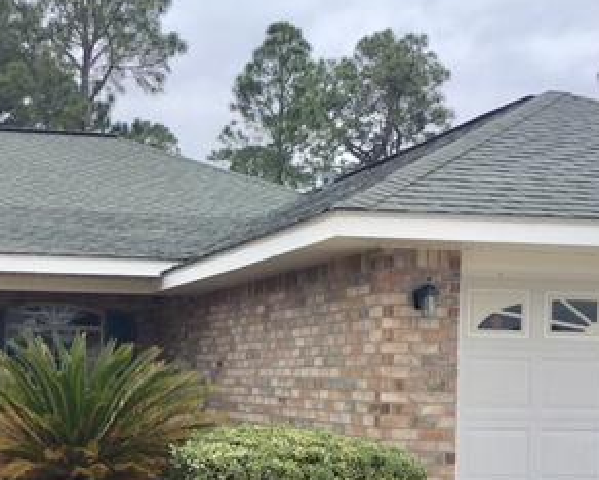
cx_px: 131
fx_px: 1100
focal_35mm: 62
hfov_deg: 29.8
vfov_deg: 24.1
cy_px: 404
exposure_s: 1/732
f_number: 2.2
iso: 25
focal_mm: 4.15
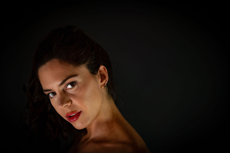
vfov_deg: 16.1
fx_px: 543
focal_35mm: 85
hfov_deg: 23.9
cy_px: 76
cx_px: 115
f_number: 1.8
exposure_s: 1/50
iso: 160
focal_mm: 85
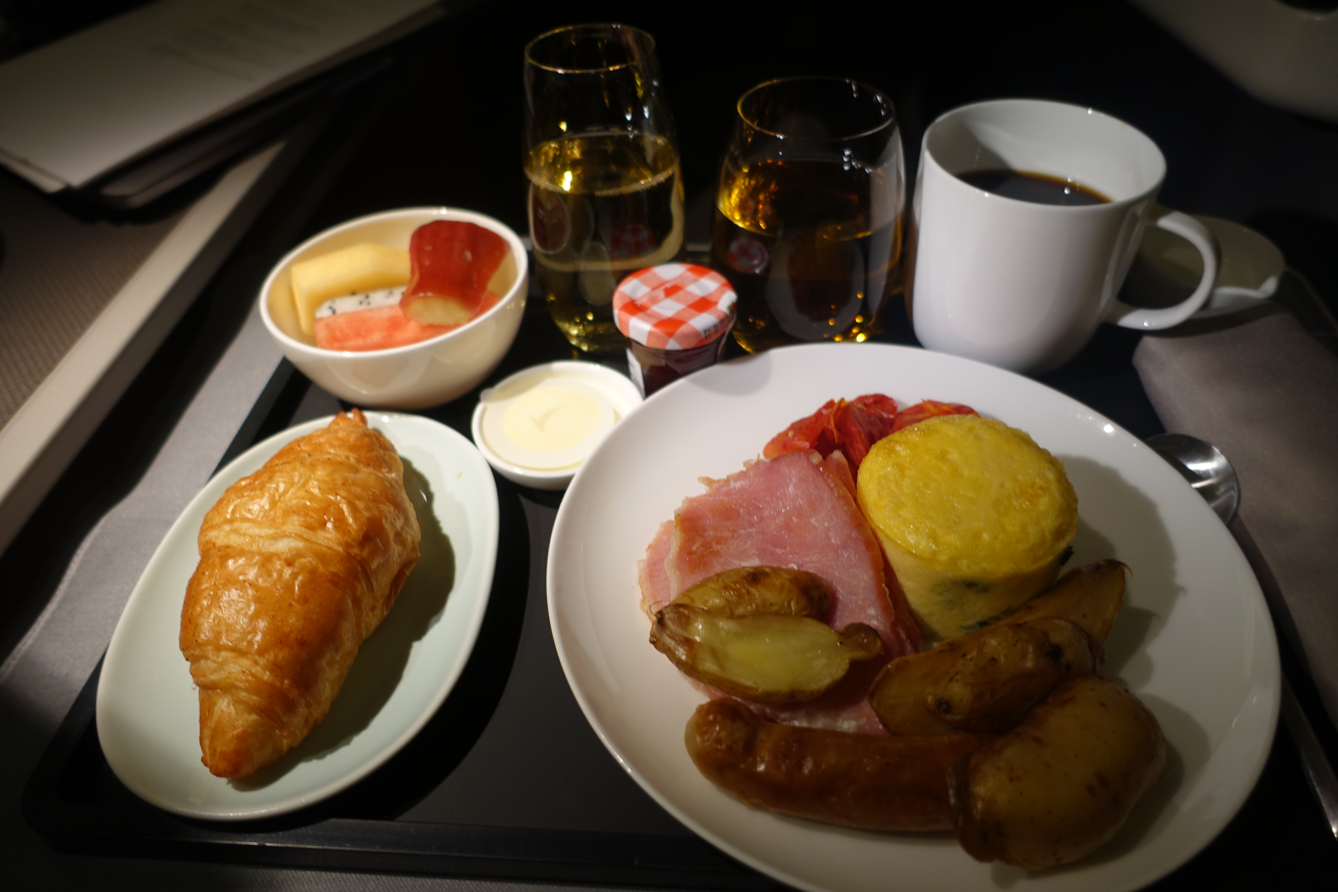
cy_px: 446
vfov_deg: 53.1
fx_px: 892
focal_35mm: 24
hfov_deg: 73.7
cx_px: 669
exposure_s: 1/30
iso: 125
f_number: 2
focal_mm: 8.8
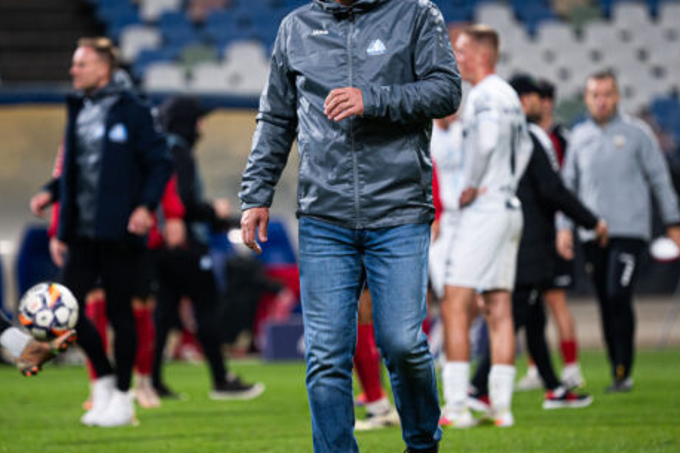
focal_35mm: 503
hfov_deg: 4.1
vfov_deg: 2.7
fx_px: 9497
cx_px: 295
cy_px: 201
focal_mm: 300
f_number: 4
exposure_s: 1/640
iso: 1250
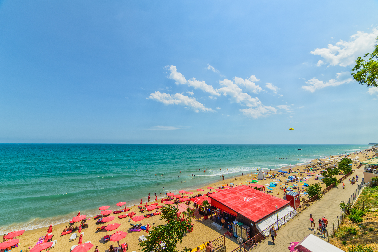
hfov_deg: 104.2
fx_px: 147
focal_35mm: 14
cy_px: 126
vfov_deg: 81.2
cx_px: 189
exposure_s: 1/500
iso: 100
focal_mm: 14
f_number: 8
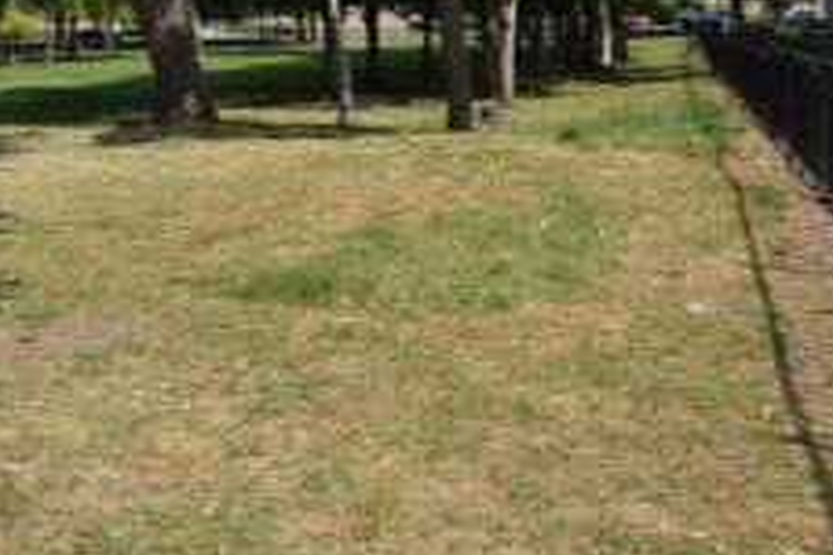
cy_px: 49
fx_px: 995
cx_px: 130
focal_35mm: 43
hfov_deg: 42.7
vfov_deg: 29.8
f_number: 8
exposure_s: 1/200
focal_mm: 10
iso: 100
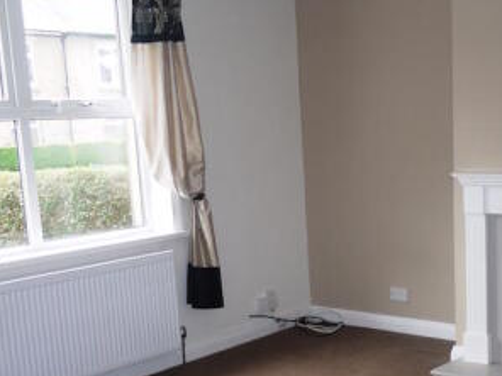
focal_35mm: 63
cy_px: 274
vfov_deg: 23.1
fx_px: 914
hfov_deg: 30.2
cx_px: 382
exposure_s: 1/30
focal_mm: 16
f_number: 3.7
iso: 100
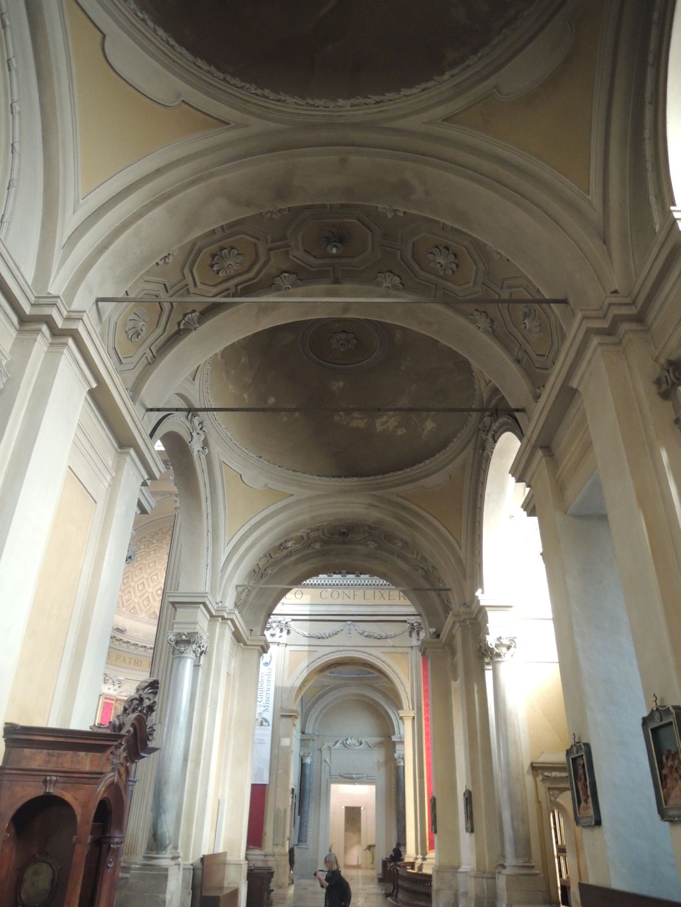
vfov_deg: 71.6
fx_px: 629
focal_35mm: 24
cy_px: 454
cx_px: 340
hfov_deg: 56.8
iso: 400
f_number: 2.8
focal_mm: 4.3
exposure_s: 1/10
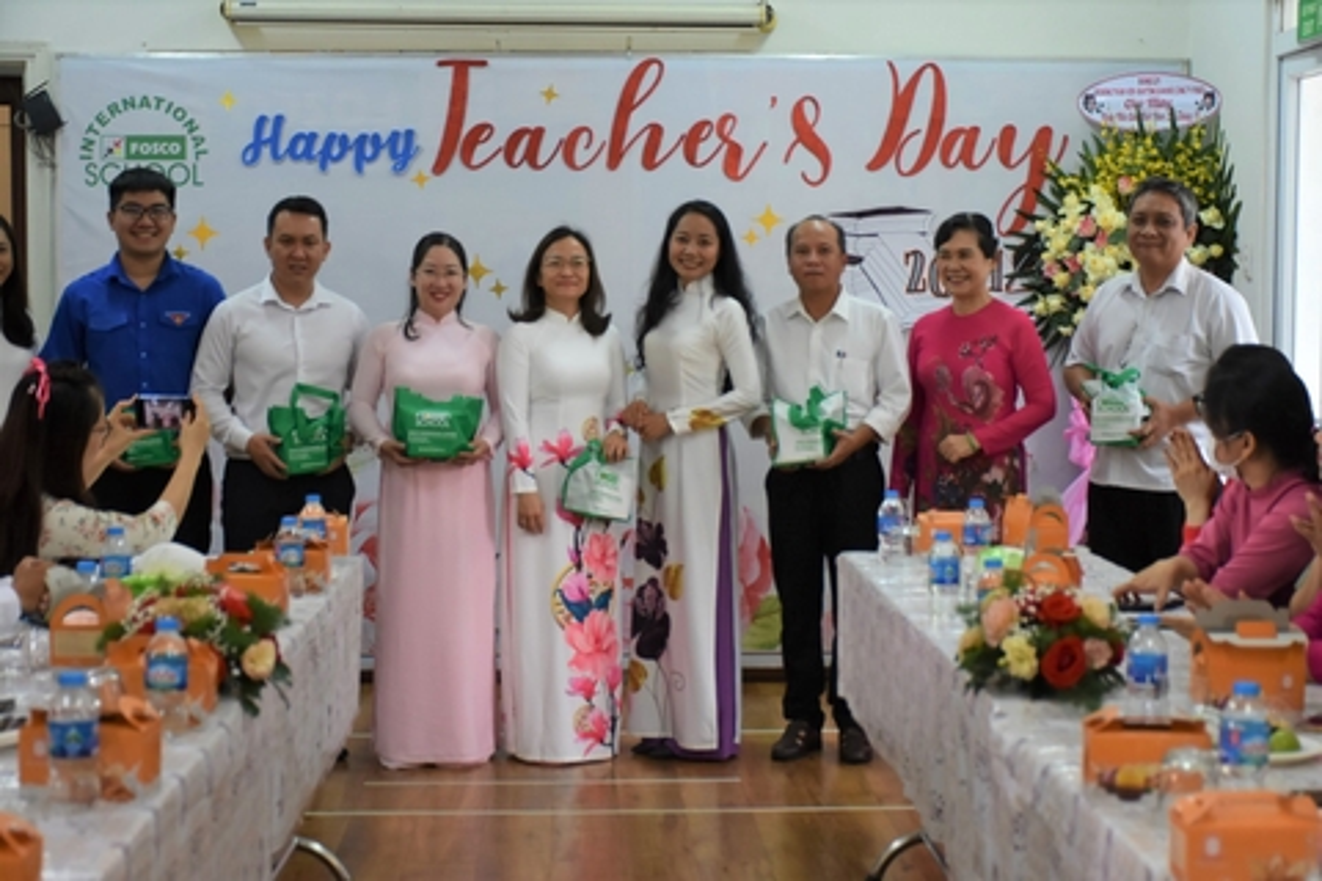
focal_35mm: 68
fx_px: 2479
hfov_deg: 29.9
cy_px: 440
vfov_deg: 20.2
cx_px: 661
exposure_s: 1/80
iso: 800
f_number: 4.5
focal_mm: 45
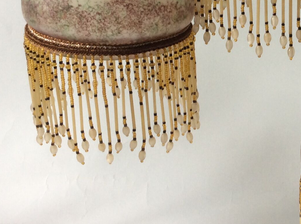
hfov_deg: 23.8
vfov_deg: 18.1
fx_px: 694
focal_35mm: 80
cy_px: 31
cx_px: 266
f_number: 2.4
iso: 40
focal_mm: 3.3
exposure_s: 1/33
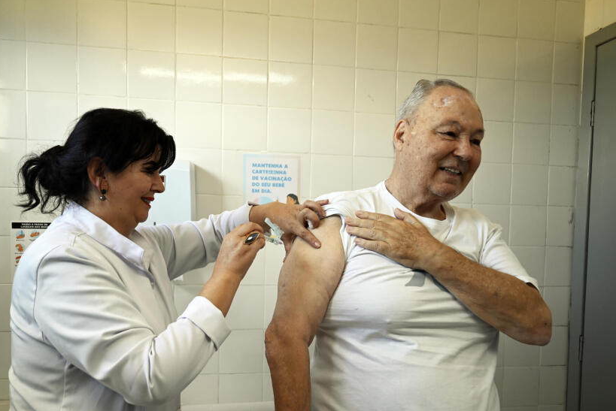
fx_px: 514
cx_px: 279
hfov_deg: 61.8
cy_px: 255
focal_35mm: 30
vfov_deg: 43.3
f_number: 4
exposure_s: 1/125
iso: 560
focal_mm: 24
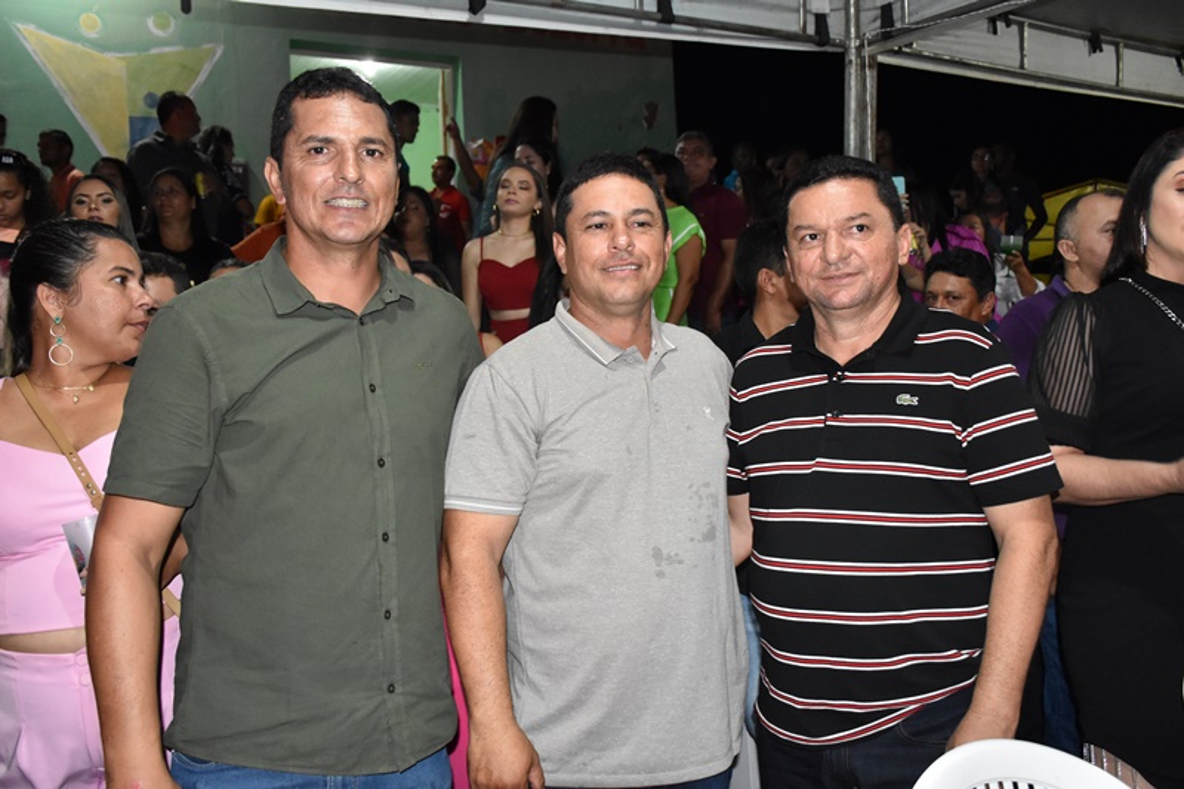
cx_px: 592
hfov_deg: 61.9
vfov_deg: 43.6
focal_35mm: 30
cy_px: 394
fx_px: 986
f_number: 3.5
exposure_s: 1/100
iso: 3200
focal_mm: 20
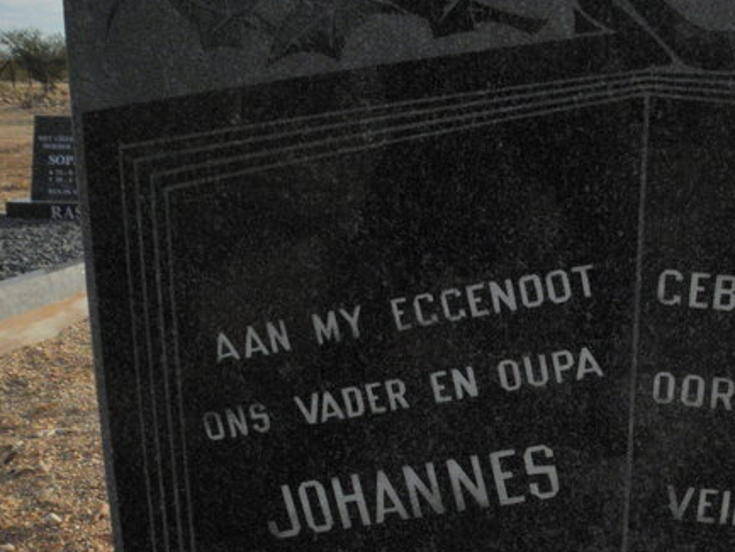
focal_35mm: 48
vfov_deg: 29.6
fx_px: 1019
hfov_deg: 38.6
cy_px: 443
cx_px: 553
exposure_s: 1/1000
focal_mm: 4.6
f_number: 6.3
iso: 200
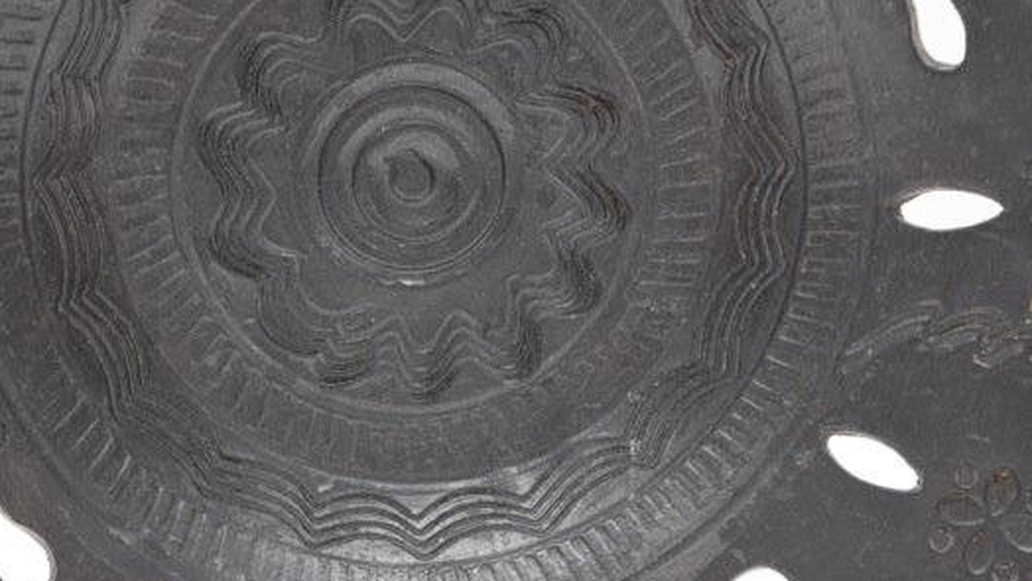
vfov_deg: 11.5
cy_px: 227
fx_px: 2891
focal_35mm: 106
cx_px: 406
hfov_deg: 20.2
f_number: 5.6
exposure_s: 1/125
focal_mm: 55
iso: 800
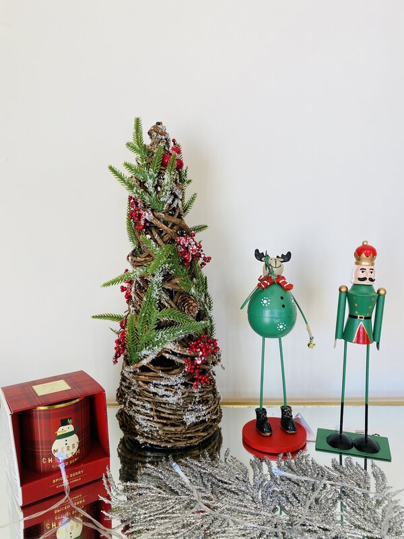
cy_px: 270
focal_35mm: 26
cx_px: 202
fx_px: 405
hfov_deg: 53.1
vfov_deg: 67.3
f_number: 1.8
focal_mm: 4.25
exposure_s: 1/100
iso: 50
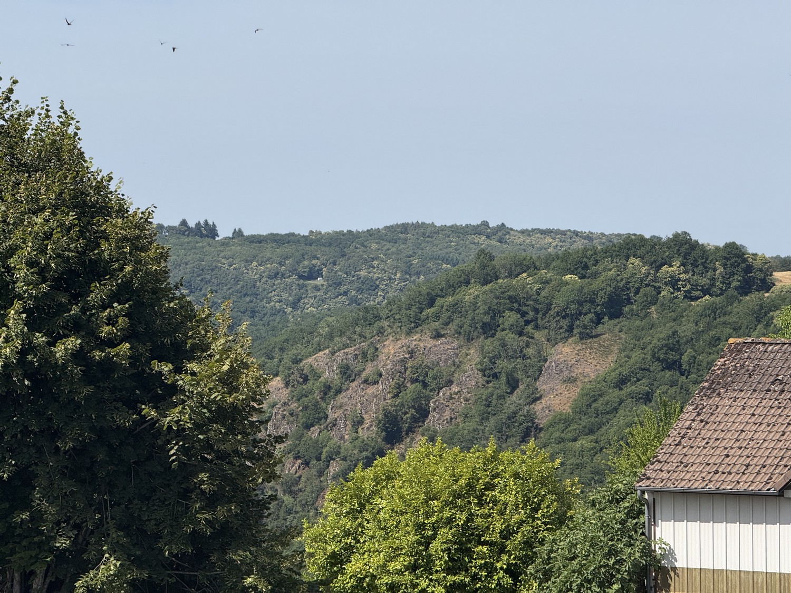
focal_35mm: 120
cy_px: 296
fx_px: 2742
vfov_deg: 12.3
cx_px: 396
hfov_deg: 16.4
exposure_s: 1/1866
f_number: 2.8
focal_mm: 15.66
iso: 64
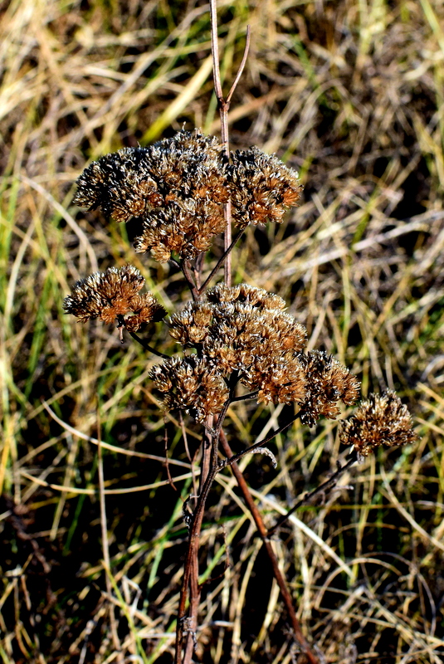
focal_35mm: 52
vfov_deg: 37.8
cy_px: 332
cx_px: 222
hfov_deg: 25.8
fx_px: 969
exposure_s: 1/320
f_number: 10
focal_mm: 35
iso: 400
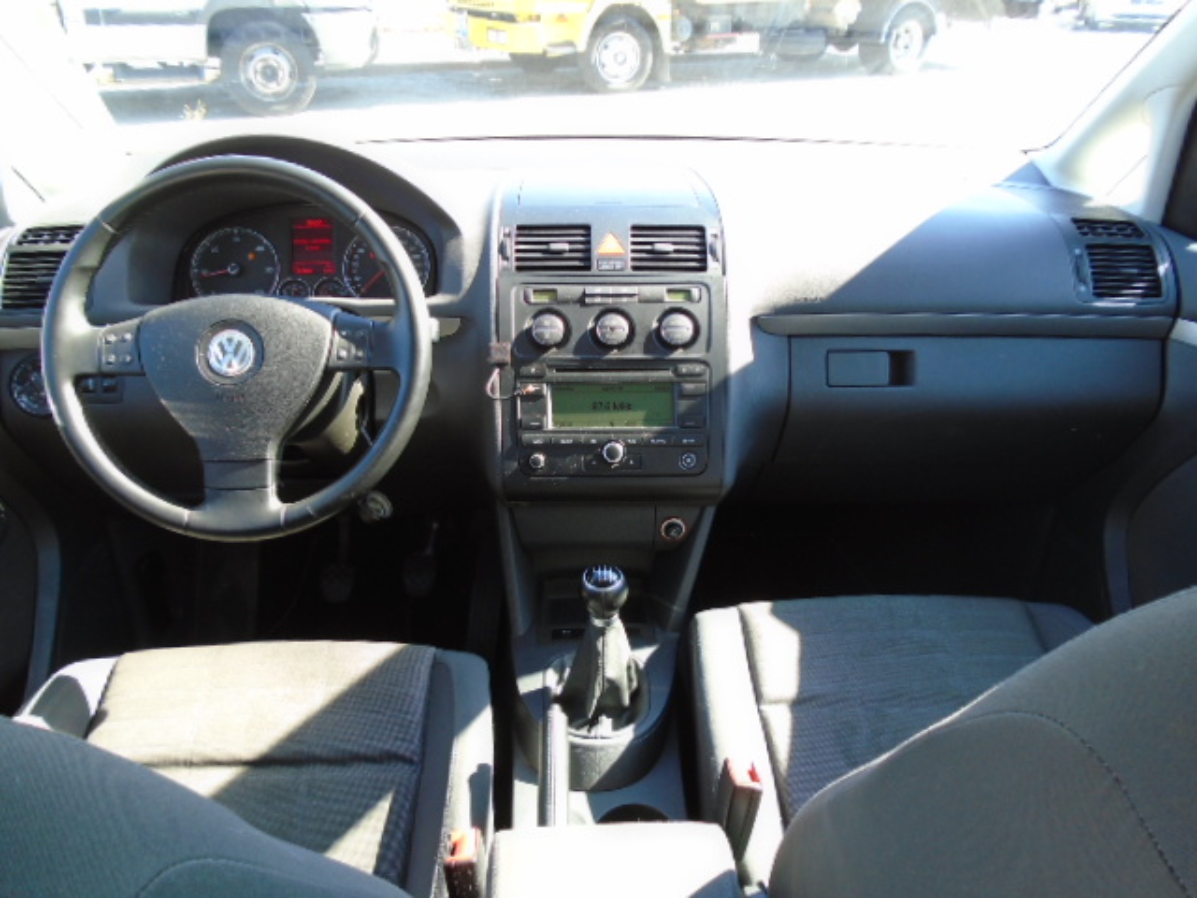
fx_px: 899
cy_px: 449
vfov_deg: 53.1
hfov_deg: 67.3
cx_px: 598
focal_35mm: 26
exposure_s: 1/50
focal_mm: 4.6
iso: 100
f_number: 3.2
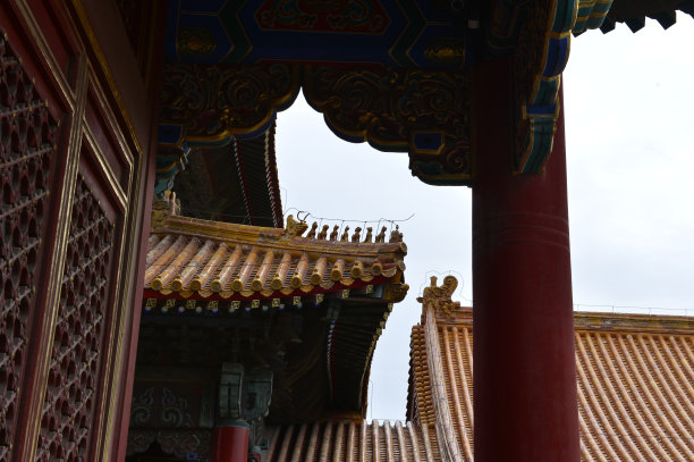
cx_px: 347
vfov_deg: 24.2
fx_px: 1079
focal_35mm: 56
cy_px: 231
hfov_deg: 35.7
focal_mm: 56
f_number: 13
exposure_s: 1/50
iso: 100
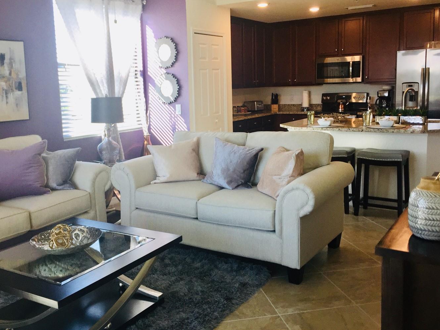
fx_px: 445
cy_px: 151
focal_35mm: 35
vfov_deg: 40.7
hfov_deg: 52.6
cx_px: 206
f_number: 2.2
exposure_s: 1/120
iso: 50
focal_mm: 4.15
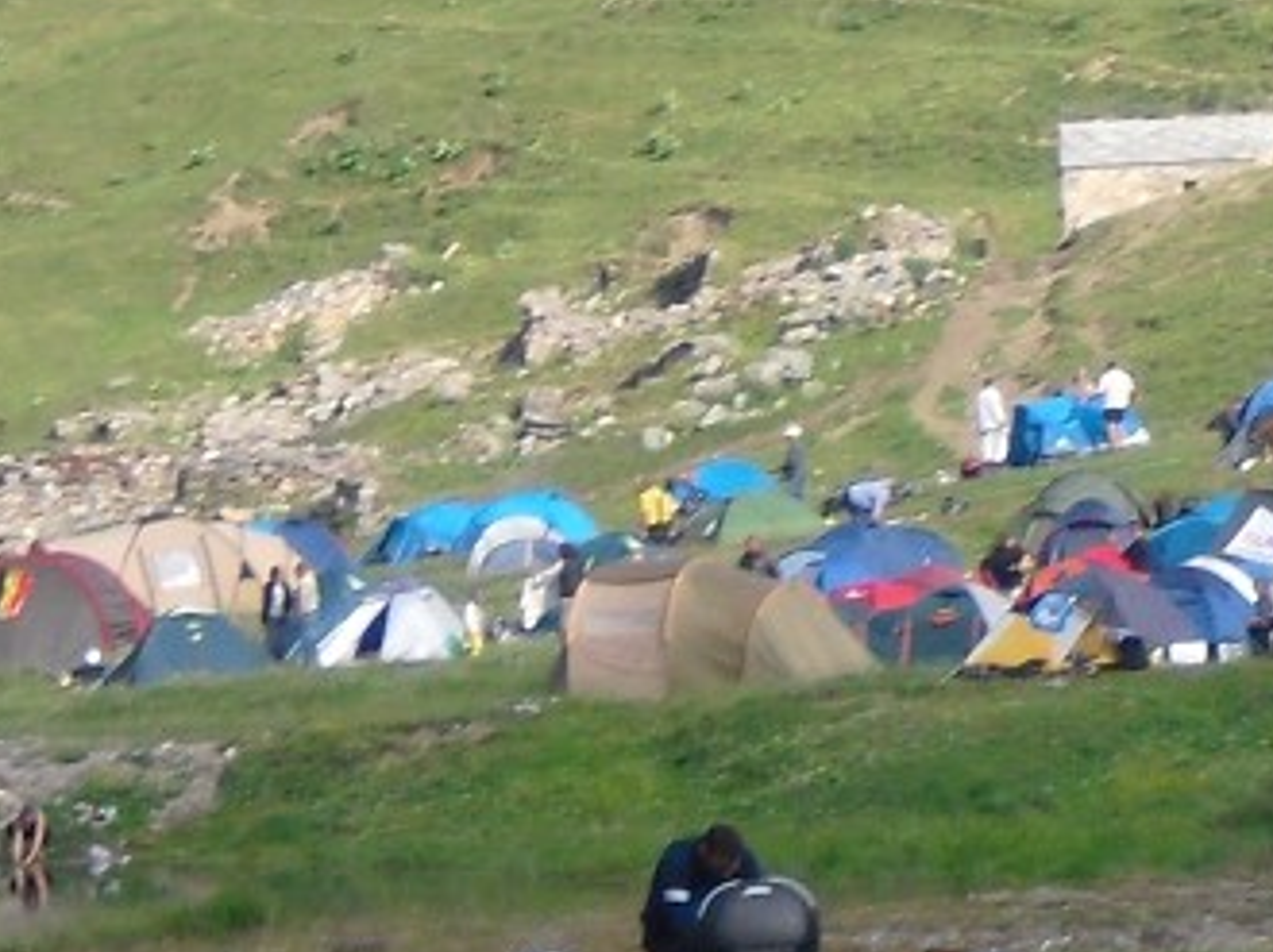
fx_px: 17161
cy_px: 489
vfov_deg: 3.2
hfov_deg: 4.2
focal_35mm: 467
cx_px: 1890
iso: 100
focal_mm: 18.9
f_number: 5.6
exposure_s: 1/250
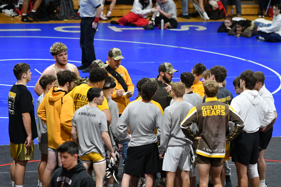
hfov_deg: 9.1
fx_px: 1756
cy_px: 94
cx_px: 140
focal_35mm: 225
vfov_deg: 6.1
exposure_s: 1/500
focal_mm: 150
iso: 4500
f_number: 2.8
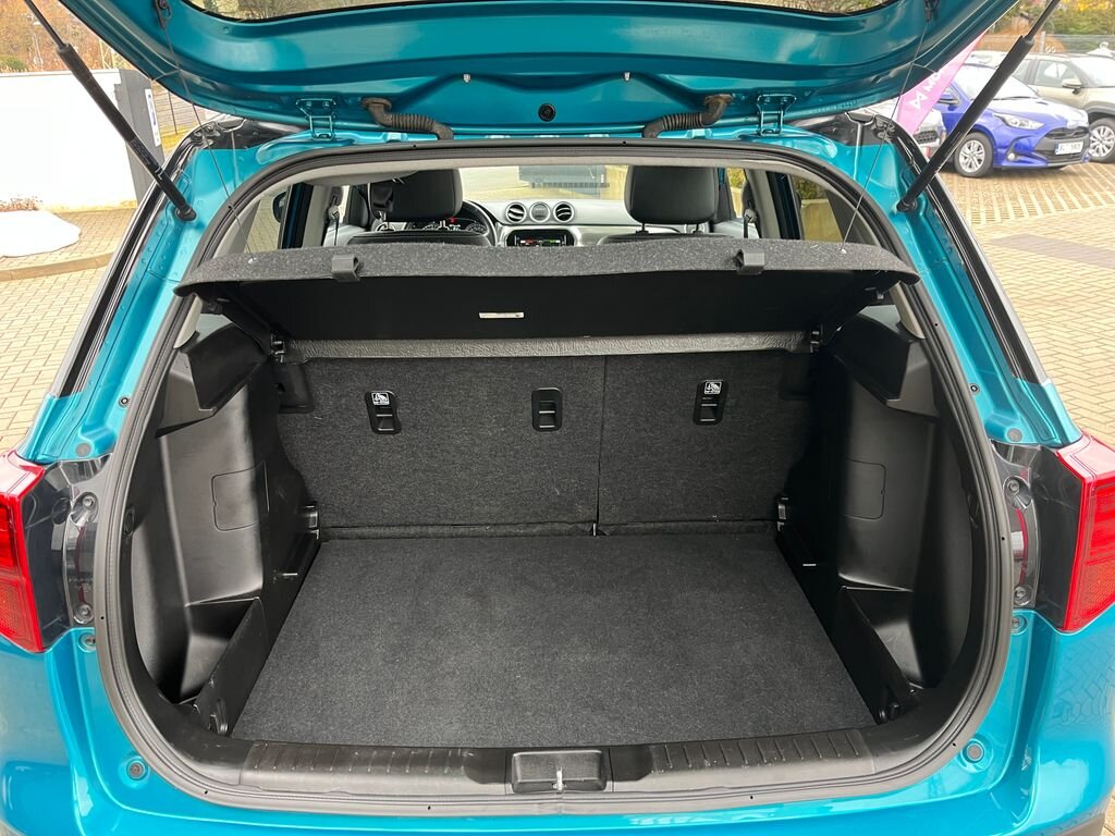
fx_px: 837
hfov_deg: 67.3
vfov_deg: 53.1
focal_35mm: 26
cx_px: 558
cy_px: 418
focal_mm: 5.1
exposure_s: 1/72
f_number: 1.6
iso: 125
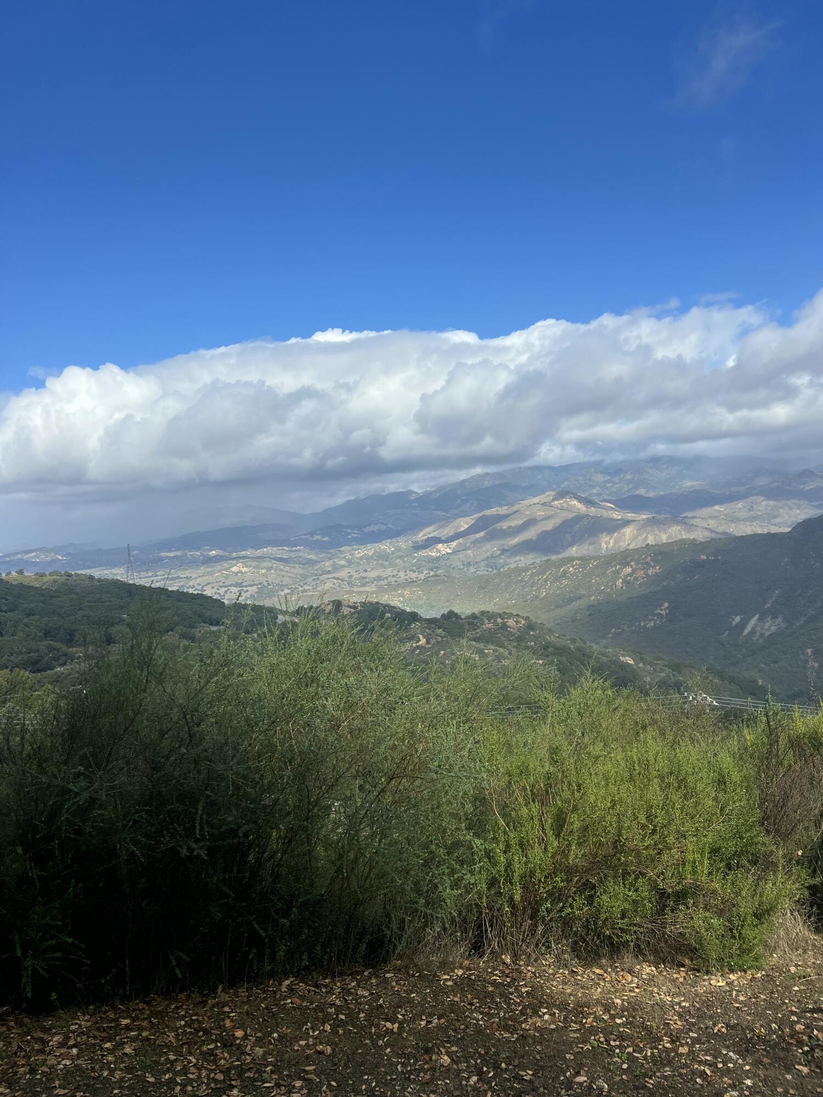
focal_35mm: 26
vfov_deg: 67.3
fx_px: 824
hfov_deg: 53.1
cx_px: 412
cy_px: 548
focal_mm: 5.7
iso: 50
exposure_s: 1/4630
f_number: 1.5
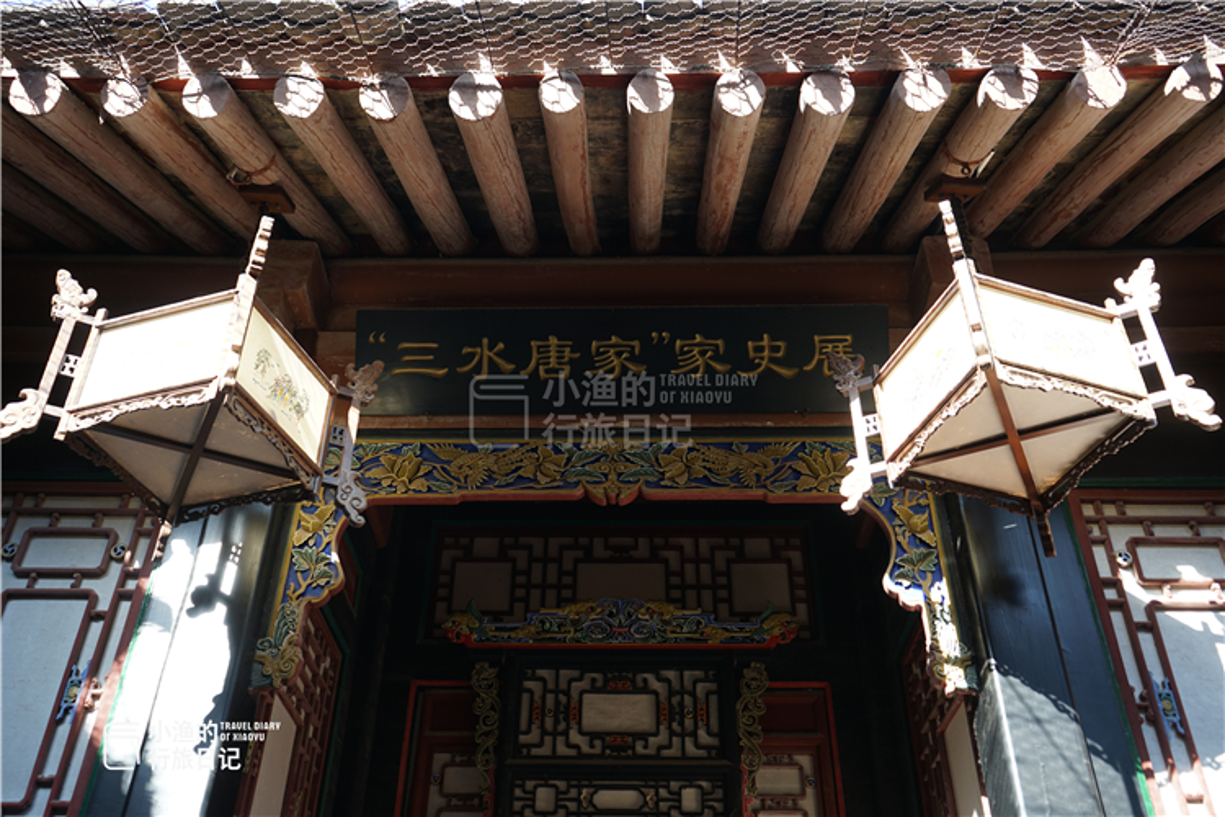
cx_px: 612
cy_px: 408
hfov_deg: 58.7
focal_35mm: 32
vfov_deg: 41.1
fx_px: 1089
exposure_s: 1/60
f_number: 4
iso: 100
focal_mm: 32
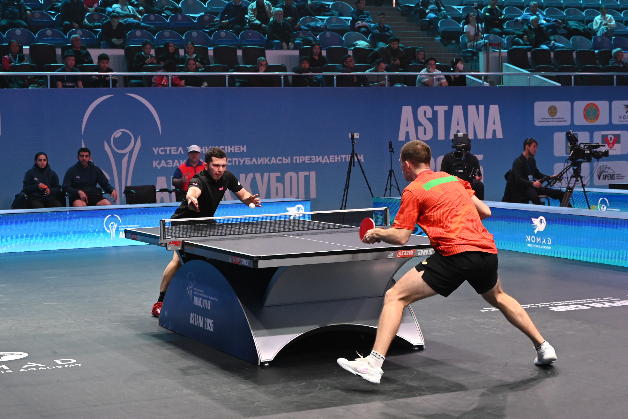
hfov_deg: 28.1
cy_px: 210
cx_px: 314
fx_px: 1256
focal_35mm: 72
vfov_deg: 18.9
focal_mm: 48
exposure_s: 1/320
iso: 3200
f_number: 4.5
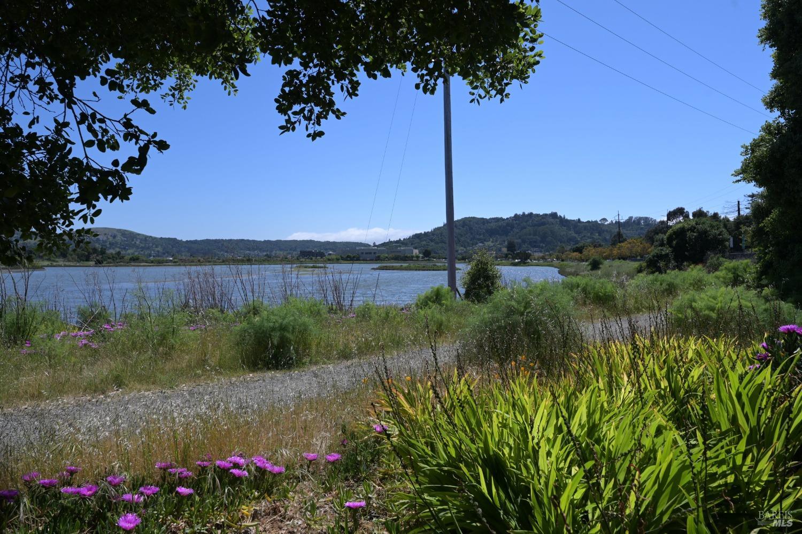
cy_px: 267
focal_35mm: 24
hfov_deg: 73.8
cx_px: 401
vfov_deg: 53.1
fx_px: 534
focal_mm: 24
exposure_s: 1/1000
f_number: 8
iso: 200
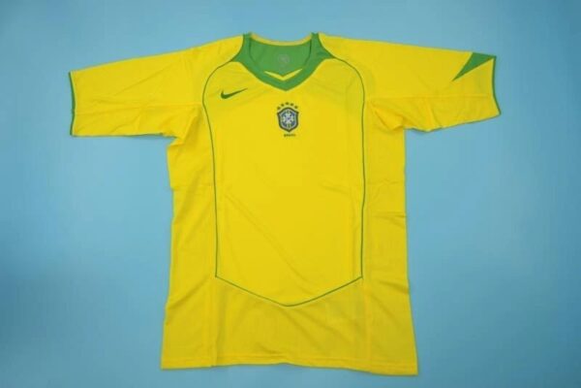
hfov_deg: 61.9
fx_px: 484
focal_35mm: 30
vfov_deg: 43.6
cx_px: 290
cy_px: 194
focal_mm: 20
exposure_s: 1/200
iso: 200
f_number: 4.5
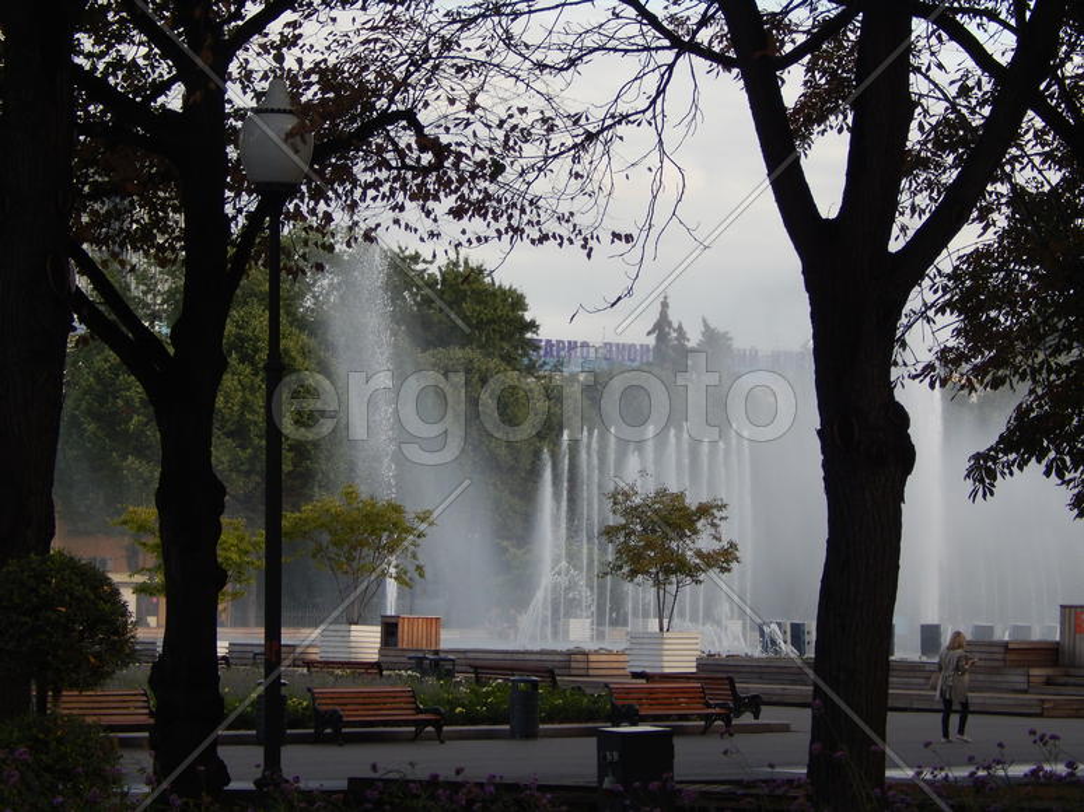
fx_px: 4445
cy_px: 406
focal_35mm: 142
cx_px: 542
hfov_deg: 13.9
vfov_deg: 10.4
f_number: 4.9
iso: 125
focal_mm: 25.3
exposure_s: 1/320
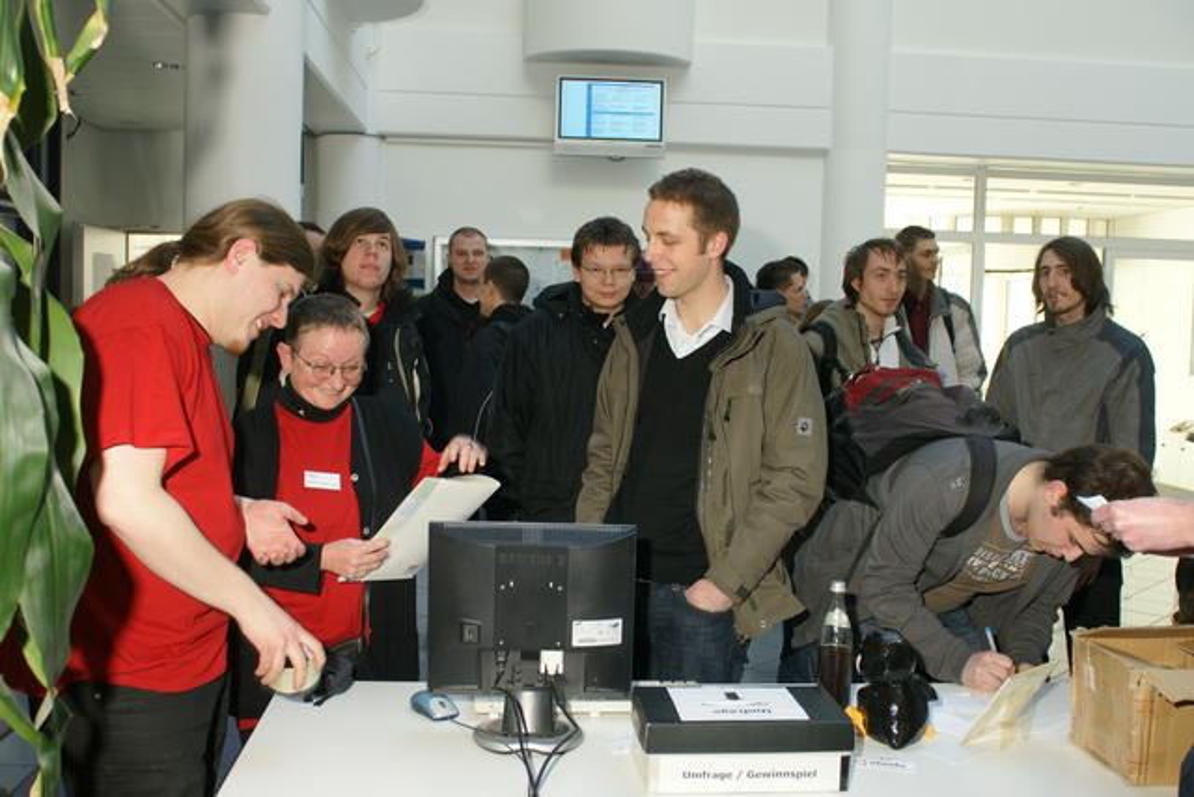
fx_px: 1194
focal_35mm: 36
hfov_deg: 53.1
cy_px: 398
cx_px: 597
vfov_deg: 36.9
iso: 800
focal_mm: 24
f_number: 5.6
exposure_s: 1/60
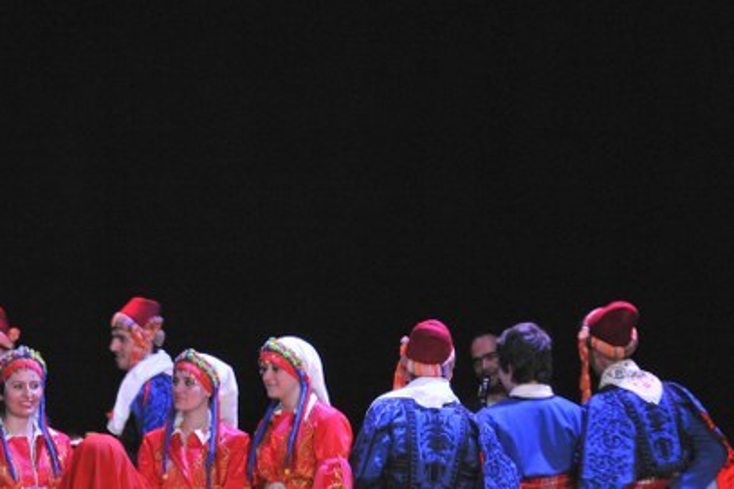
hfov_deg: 9.3
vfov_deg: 6.2
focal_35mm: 220
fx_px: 4484
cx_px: 184
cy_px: 435
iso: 3200
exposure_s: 1/60
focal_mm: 112
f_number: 10
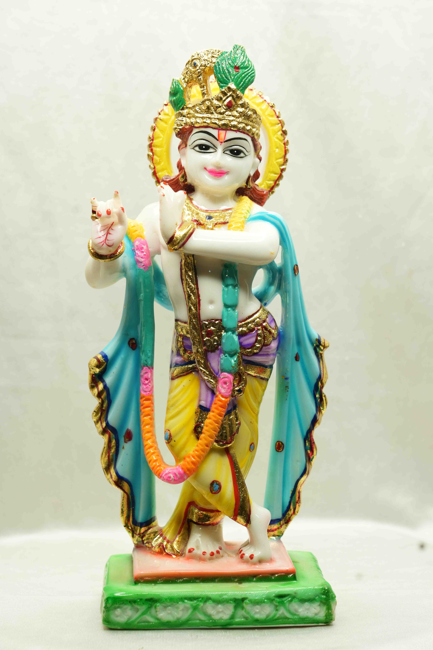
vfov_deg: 30.5
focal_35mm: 66
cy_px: 325
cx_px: 216
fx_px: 1191
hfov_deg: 20.6
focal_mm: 66
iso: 320
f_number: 7.1
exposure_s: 1/50
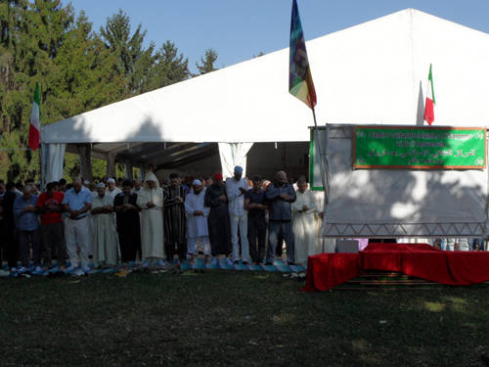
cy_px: 184
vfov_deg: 36.0
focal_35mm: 40
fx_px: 565
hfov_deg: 46.8
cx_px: 244
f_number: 5.2
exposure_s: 1/750
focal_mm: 6.5
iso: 80
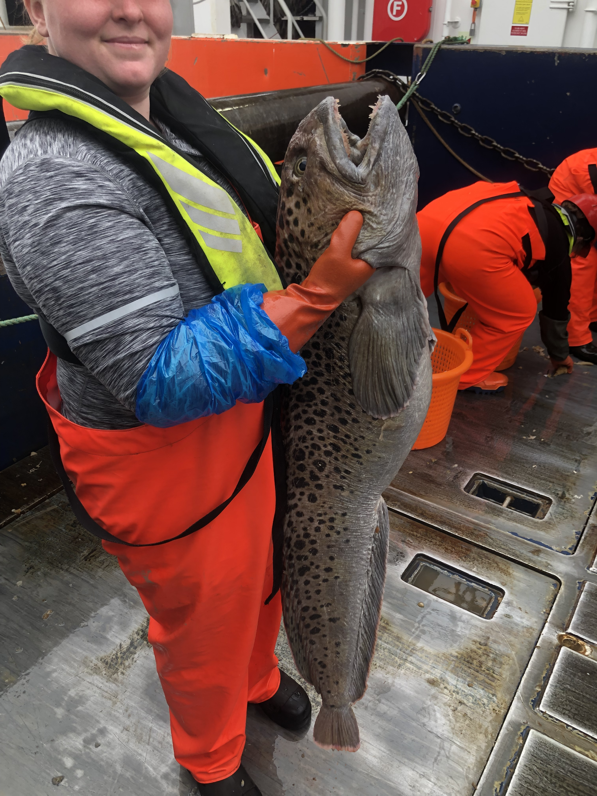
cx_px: 298
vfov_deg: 63.4
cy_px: 398
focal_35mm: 28
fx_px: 644
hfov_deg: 49.7
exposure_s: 1/201
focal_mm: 3.99
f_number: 1.8
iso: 20
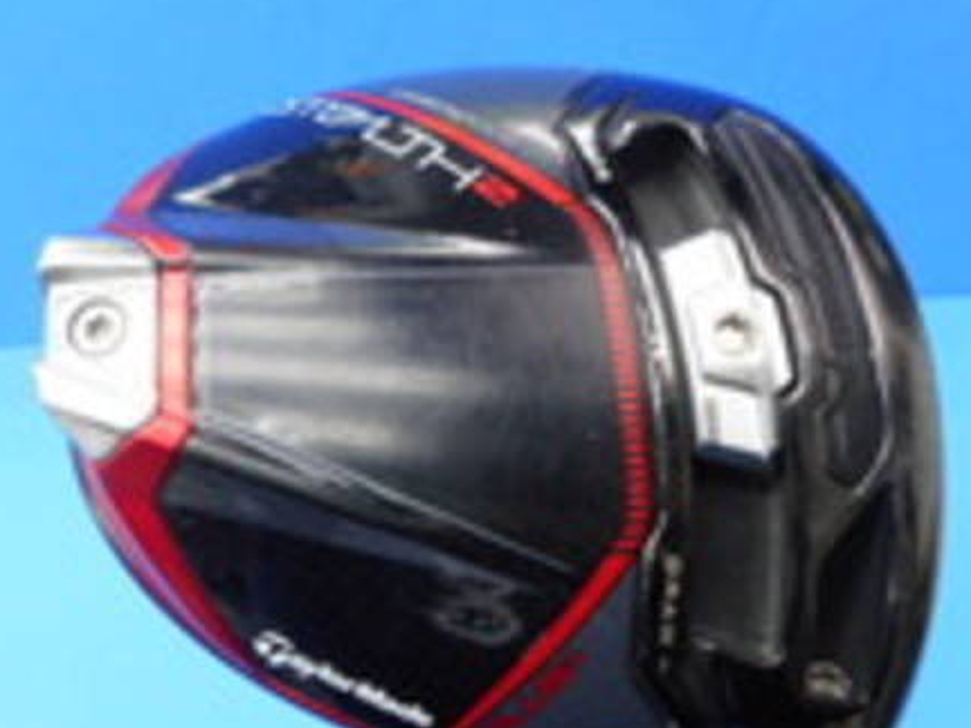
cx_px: 492
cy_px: 434
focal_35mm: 37
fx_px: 1038
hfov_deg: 50.1
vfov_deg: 38.5
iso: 220
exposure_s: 1/30
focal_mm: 4.5
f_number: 3.7
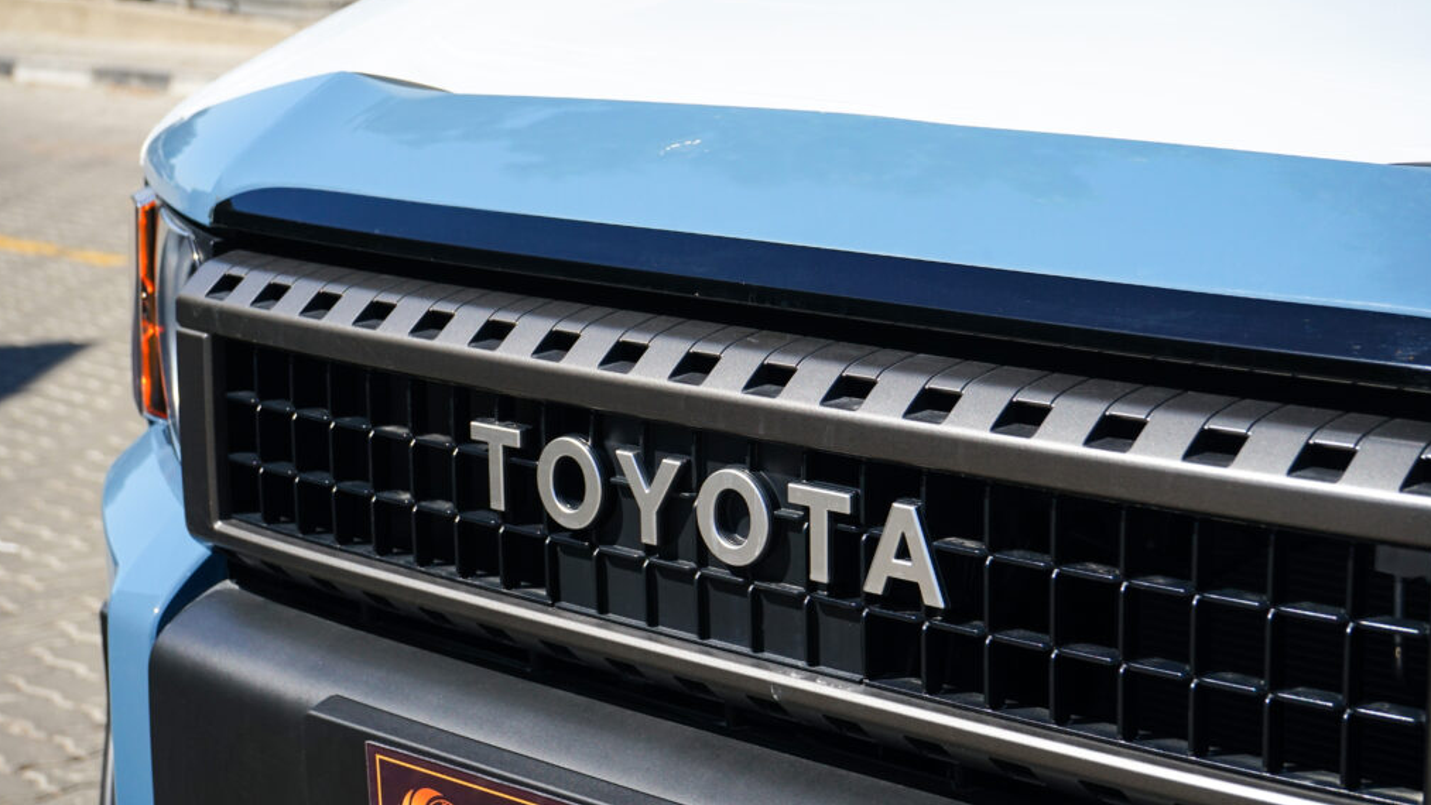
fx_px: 2732
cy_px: 417
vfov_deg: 16.8
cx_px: 713
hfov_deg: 29.3
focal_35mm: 72
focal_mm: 68
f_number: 9
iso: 500
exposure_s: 1/1000
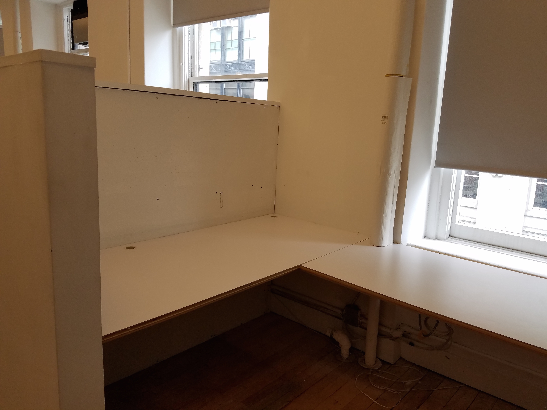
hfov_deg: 67.3
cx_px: 274
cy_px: 205
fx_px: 411
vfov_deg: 53.1
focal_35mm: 26
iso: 80
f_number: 1.7
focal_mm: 4.2
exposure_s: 1/120
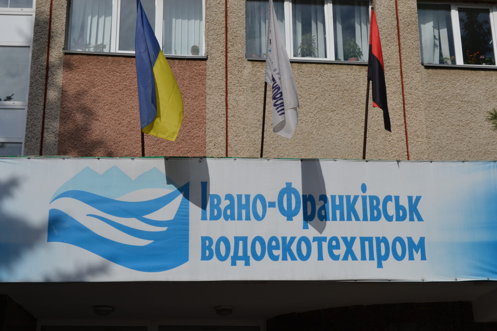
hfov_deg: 35.1
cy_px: 166
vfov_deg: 23.8
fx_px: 787
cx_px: 248
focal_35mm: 57
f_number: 9
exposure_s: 1/400
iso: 100
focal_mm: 38
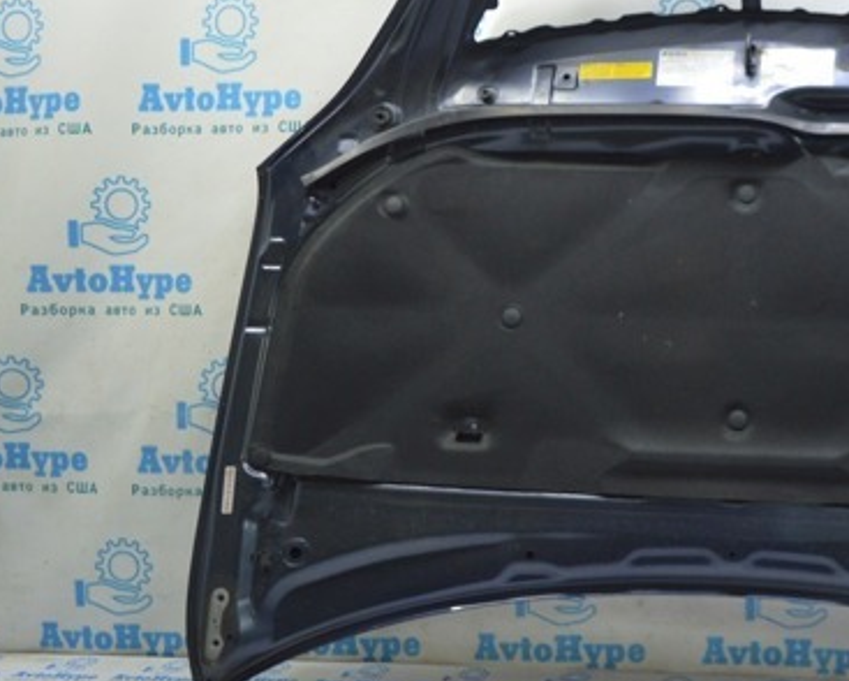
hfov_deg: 36.6
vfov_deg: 30.8
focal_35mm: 49
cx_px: 687
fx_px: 1232
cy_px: 302
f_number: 3.5
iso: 400
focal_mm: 20
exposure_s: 1/40
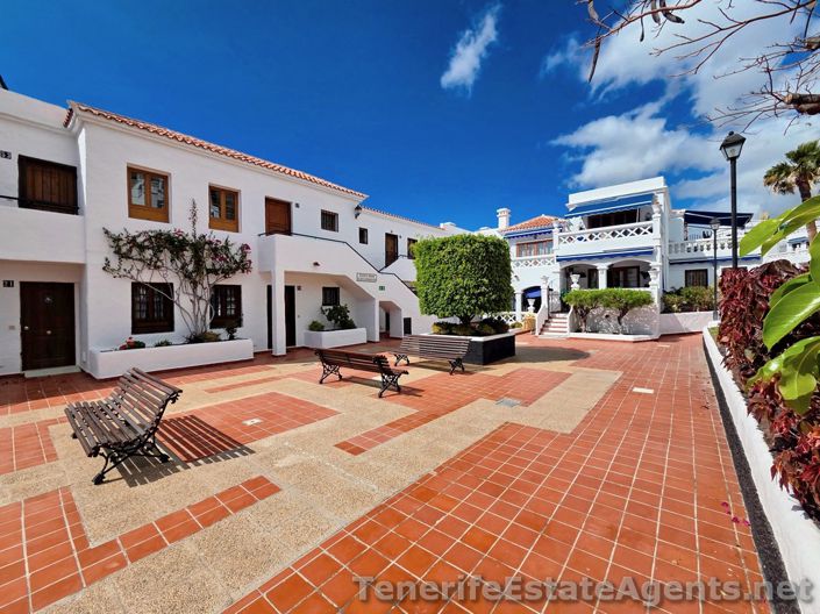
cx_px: 410
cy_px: 307
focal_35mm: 13
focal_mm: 2.2
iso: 50
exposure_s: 1/3727
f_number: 2.2
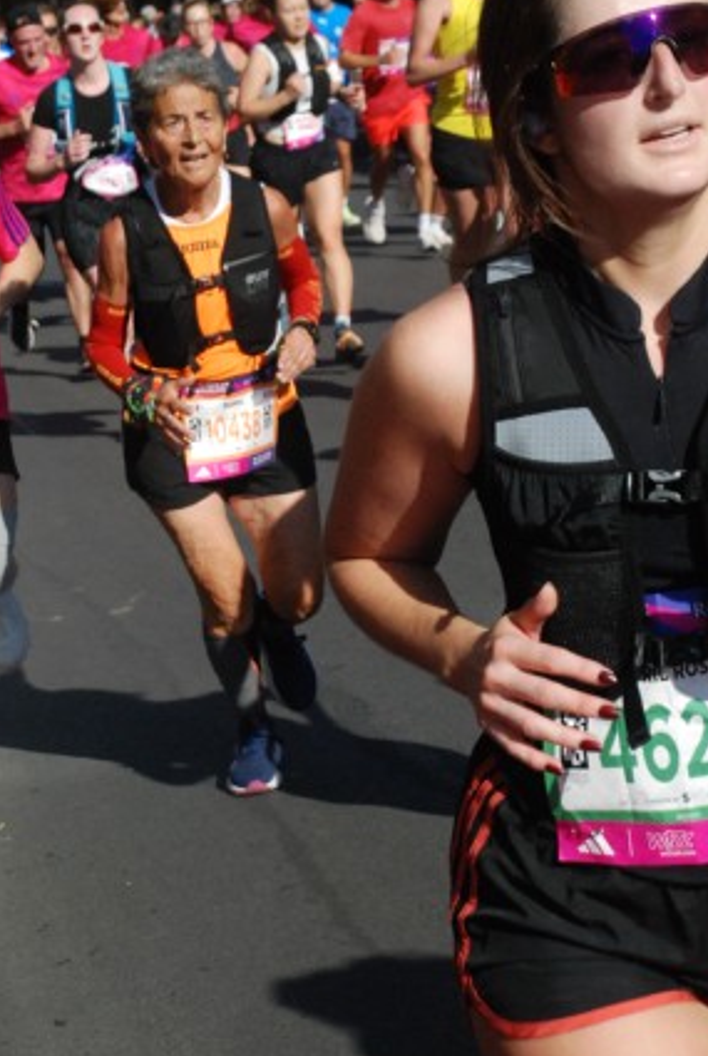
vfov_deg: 19.2
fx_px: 3114
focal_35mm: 106
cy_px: 393
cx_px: 337
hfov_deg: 13.0
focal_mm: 50
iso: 1000
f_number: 8
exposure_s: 1/2000
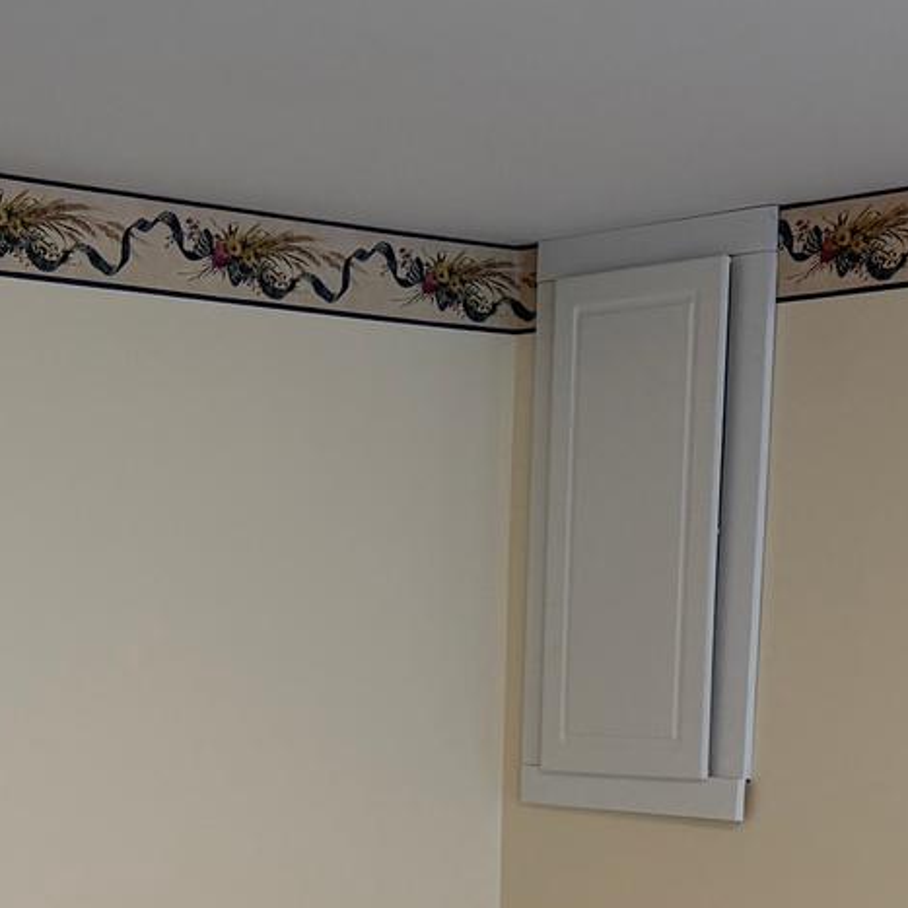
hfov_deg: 18.6
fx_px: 2760
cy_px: 1081
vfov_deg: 17.8
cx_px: 325
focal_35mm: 93
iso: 160
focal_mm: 6.76
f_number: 1.78
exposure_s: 1/60
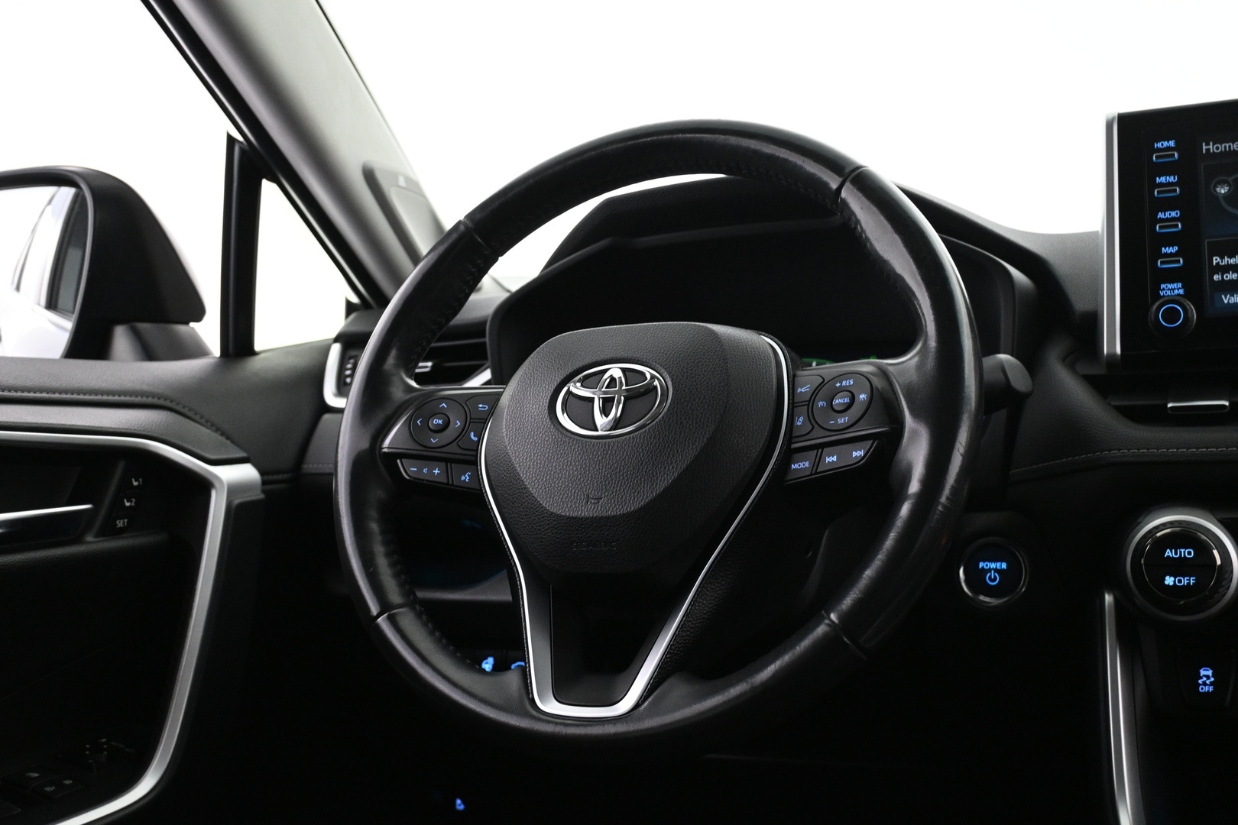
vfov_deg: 34.2
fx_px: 1341
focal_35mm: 39
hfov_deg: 49.6
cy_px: 412
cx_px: 619
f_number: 4.5
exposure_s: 1/25
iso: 1600
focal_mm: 26
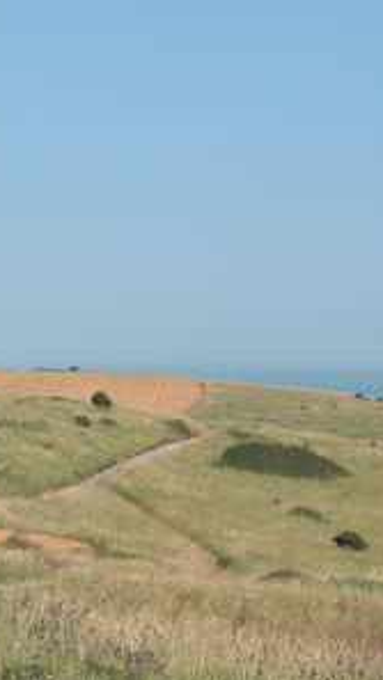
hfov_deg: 7.1
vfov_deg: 12.7
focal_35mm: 170
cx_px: -48
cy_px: 341
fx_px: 3070
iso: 100
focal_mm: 29.5
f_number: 5.9
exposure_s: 1/513
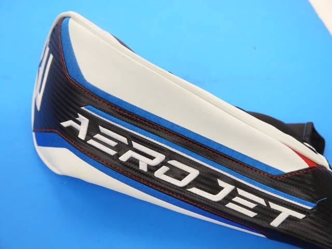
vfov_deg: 32.9
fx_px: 422
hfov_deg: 42.9
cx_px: 166
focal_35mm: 44
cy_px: 124
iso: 250
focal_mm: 22
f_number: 4.4
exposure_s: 1/60
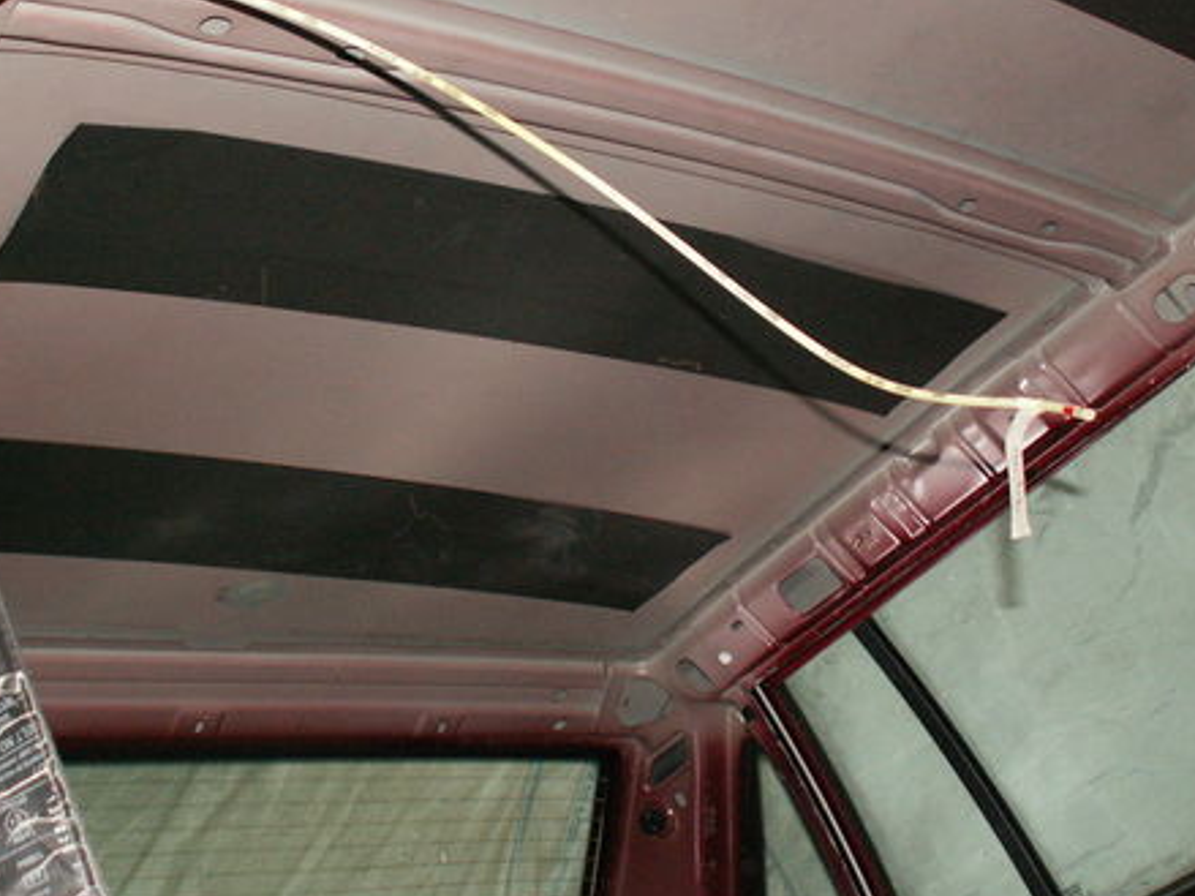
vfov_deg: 28.5
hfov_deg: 37.5
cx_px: 610
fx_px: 1760
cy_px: 406
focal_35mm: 51
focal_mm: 5.86
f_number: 2.8
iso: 160
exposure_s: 1/40
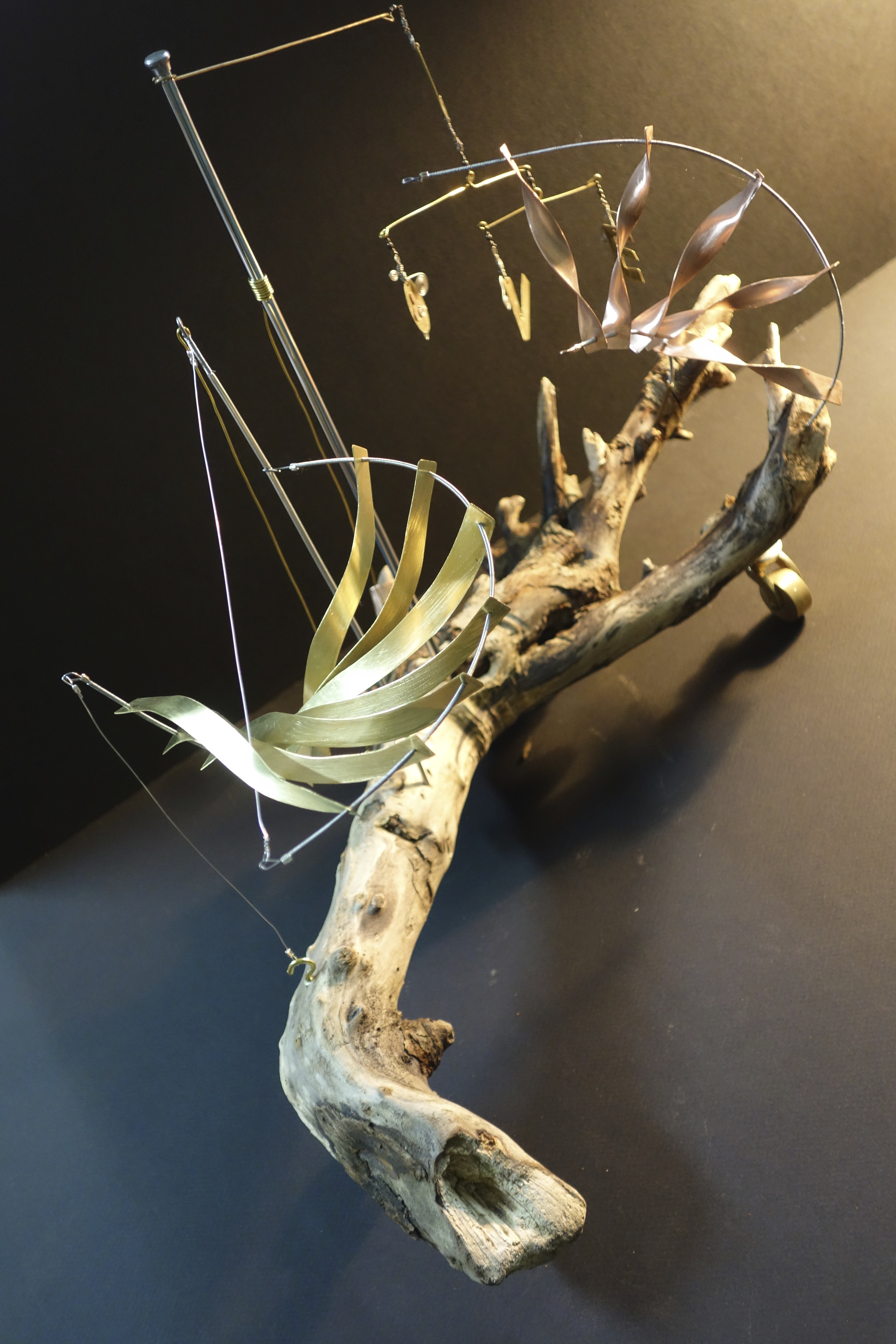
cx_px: 448
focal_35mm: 47
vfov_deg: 41.9
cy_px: 672
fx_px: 1755
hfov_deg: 28.6
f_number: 3.2
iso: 800
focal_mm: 17.4
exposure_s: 1/30
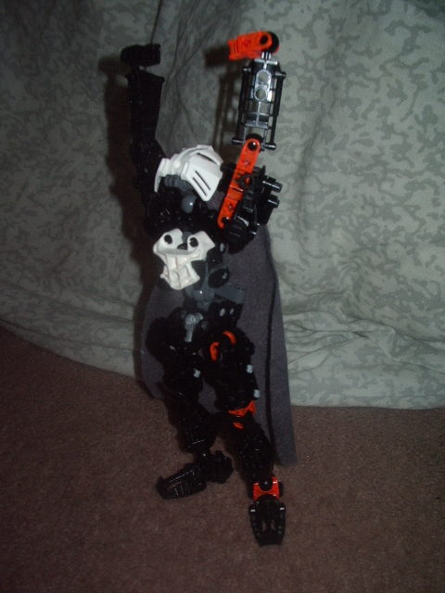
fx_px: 600
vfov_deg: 52.6
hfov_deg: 40.7
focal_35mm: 35
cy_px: 296
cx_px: 222
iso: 100
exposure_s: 1/40
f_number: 4.3
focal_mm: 5.8
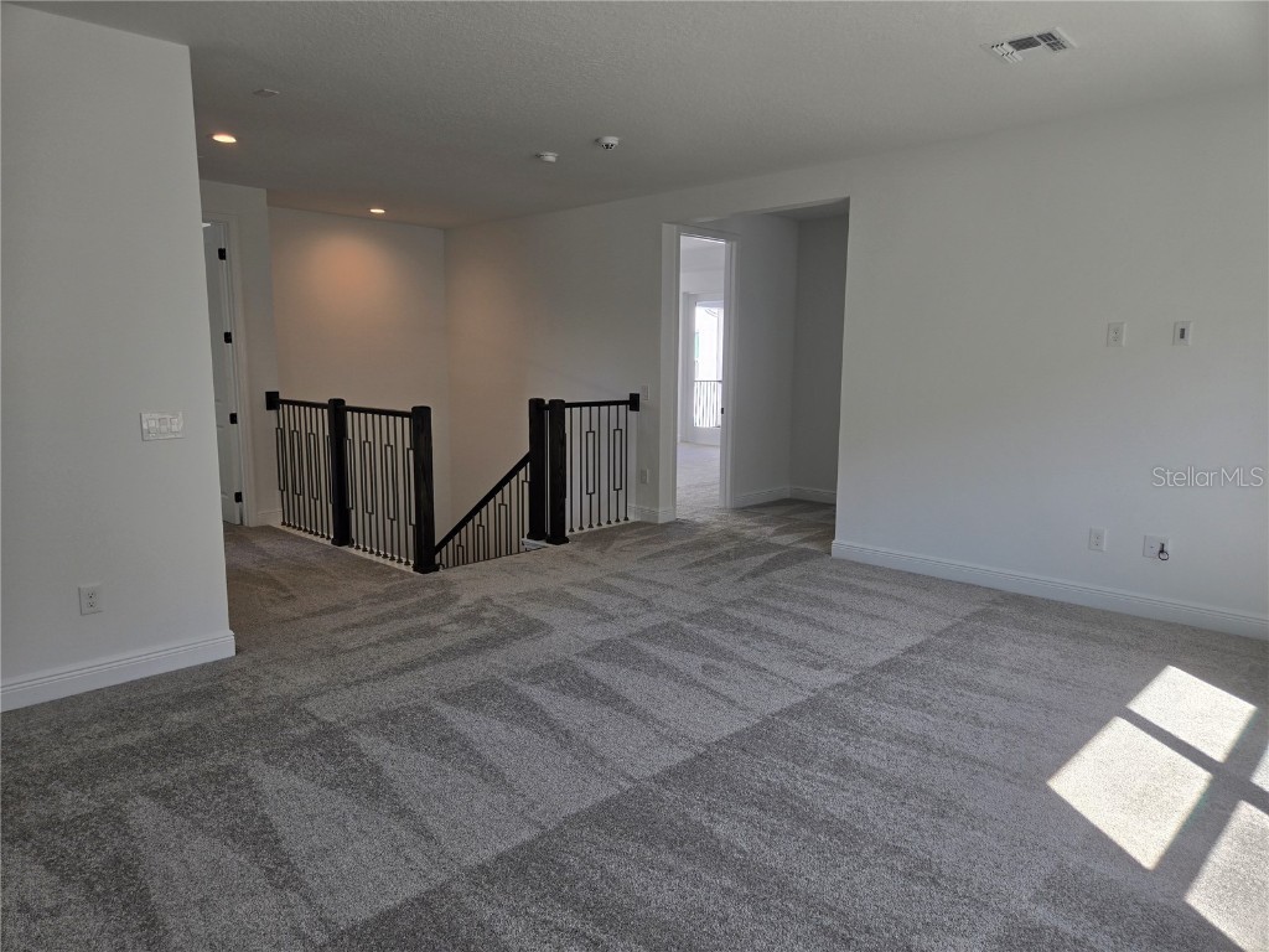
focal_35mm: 23
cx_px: 634
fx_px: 843
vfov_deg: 58.9
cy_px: 476
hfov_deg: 73.9
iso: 25
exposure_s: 1/149
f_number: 1.8
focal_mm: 5.4
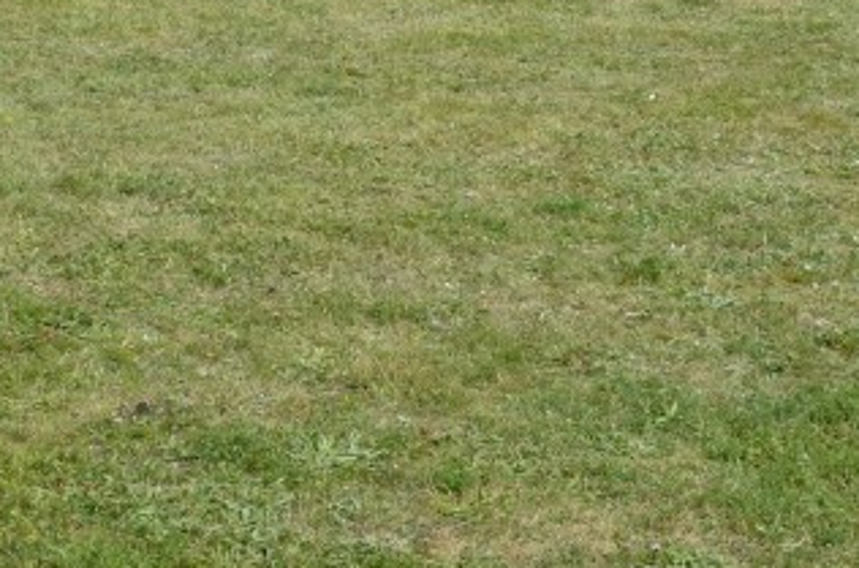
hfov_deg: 19.4
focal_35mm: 99
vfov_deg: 13.2
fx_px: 2356
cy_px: -215
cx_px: -193
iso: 125
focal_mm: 18
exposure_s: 1/250
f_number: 8
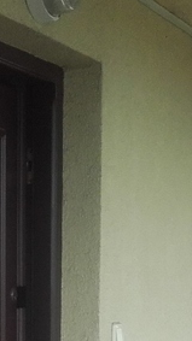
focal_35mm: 122
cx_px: -175
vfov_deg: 16.9
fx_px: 1105
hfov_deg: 9.4
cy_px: 400
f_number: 2.2
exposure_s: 1/250
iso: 50
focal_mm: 3.3
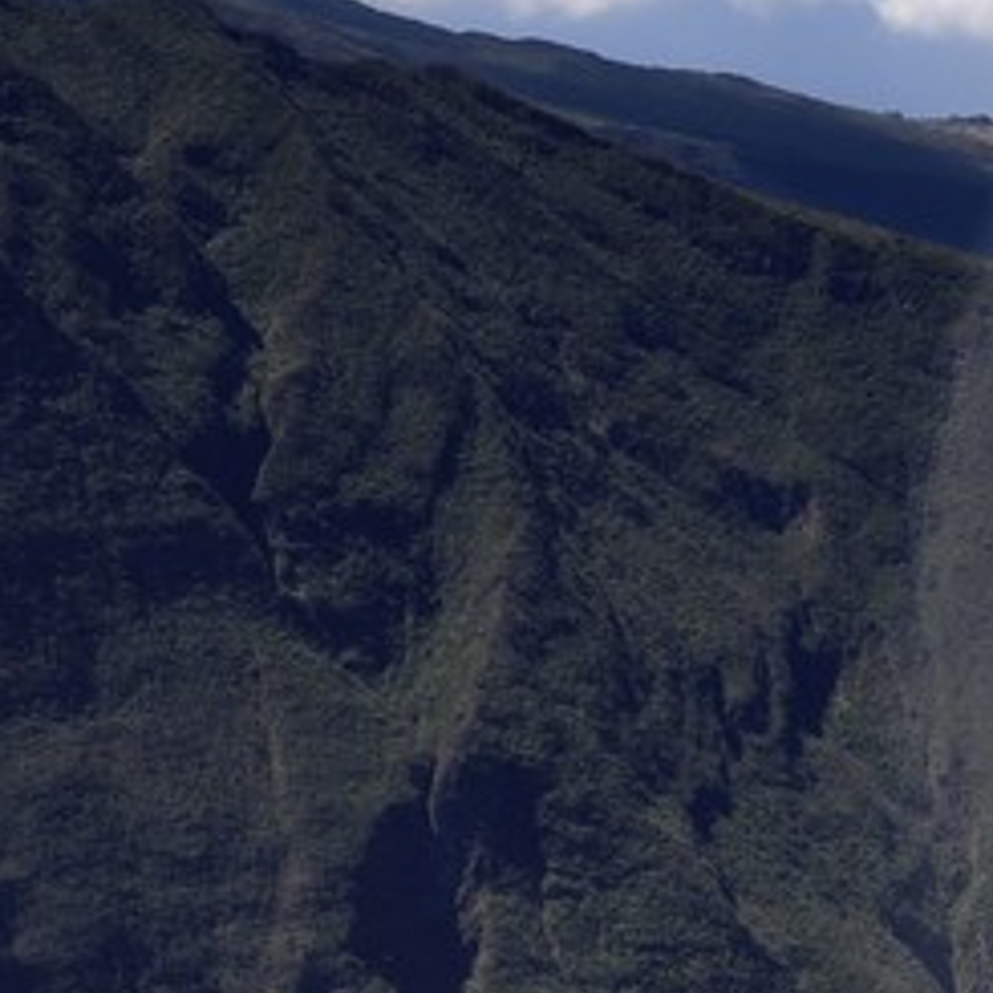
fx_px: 5225
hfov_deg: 9.4
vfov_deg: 10.8
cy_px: 843
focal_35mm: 161
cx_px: 2553
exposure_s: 1/250
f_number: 16
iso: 200
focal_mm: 29
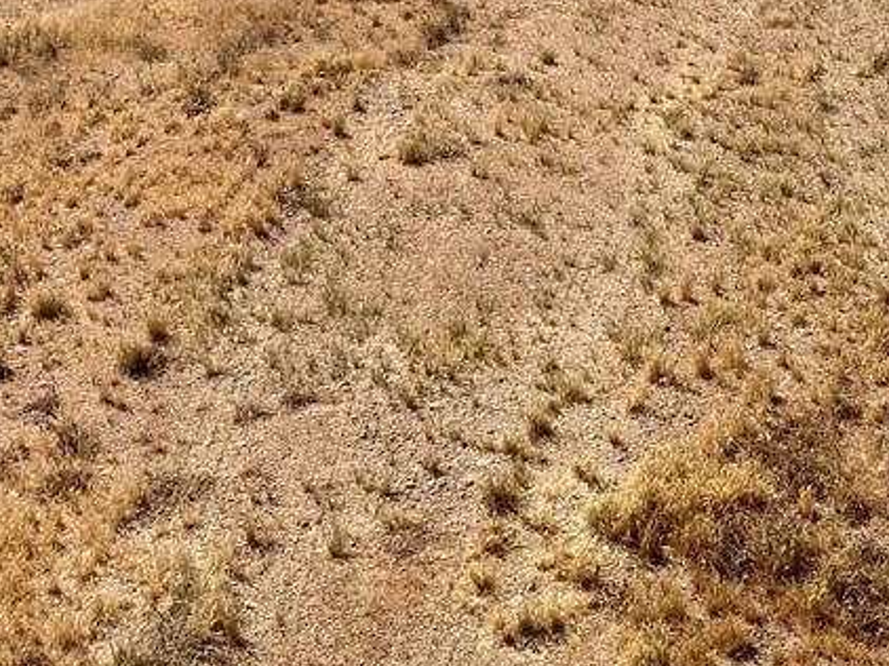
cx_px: 657
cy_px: -51
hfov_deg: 28.2
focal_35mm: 68
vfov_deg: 20.7
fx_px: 1745
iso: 20
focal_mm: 3.99
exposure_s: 1/3003
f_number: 1.8
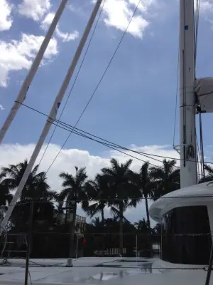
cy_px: 133
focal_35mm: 37
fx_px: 304
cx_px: 113
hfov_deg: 38.7
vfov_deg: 50.1
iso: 50
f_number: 2.4
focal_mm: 4.12
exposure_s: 1/3876
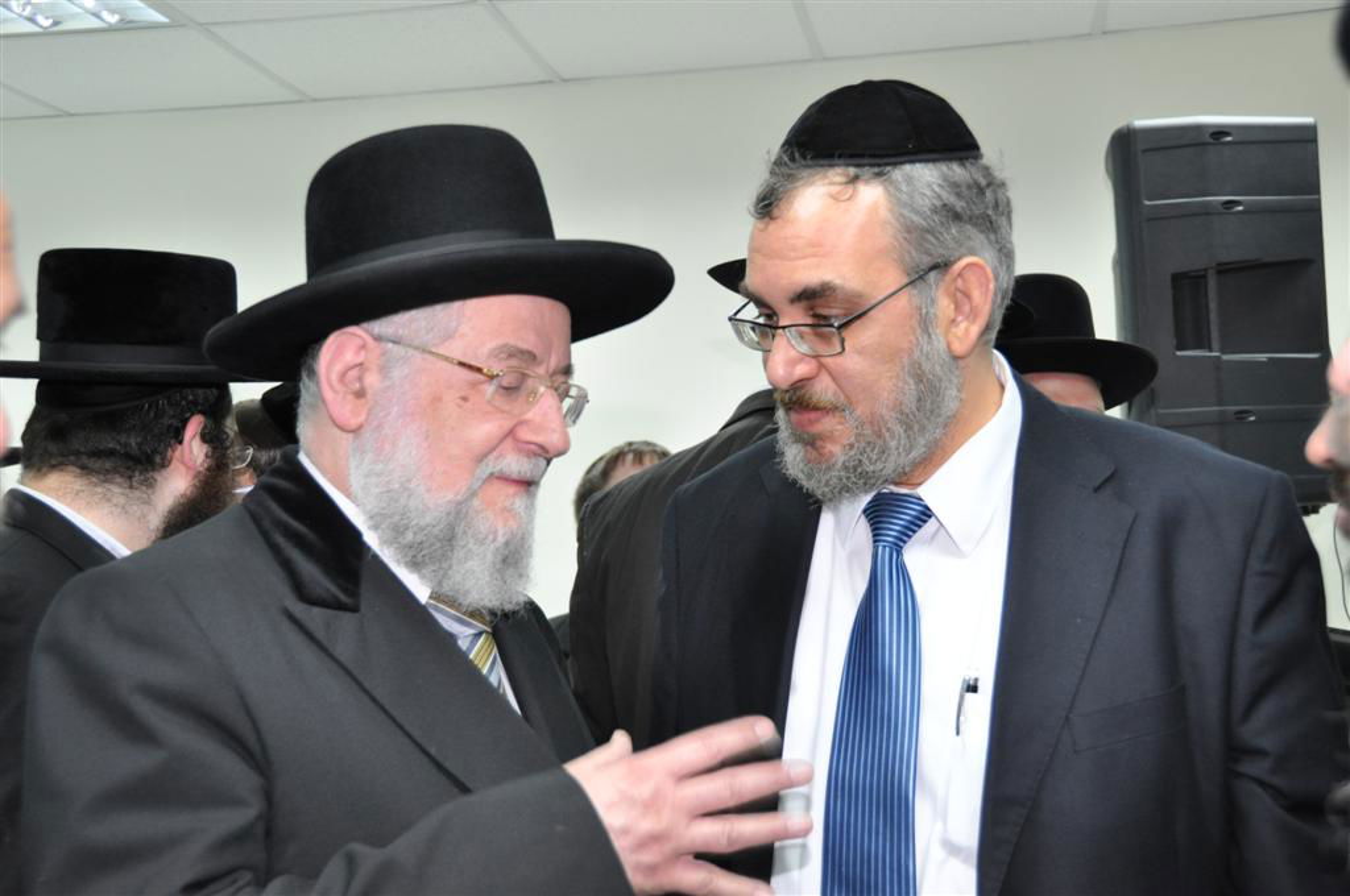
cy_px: 448
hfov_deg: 41.2
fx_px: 1798
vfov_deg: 28.0
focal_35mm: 48
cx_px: 675
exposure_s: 1/60
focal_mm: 32
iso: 800
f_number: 4
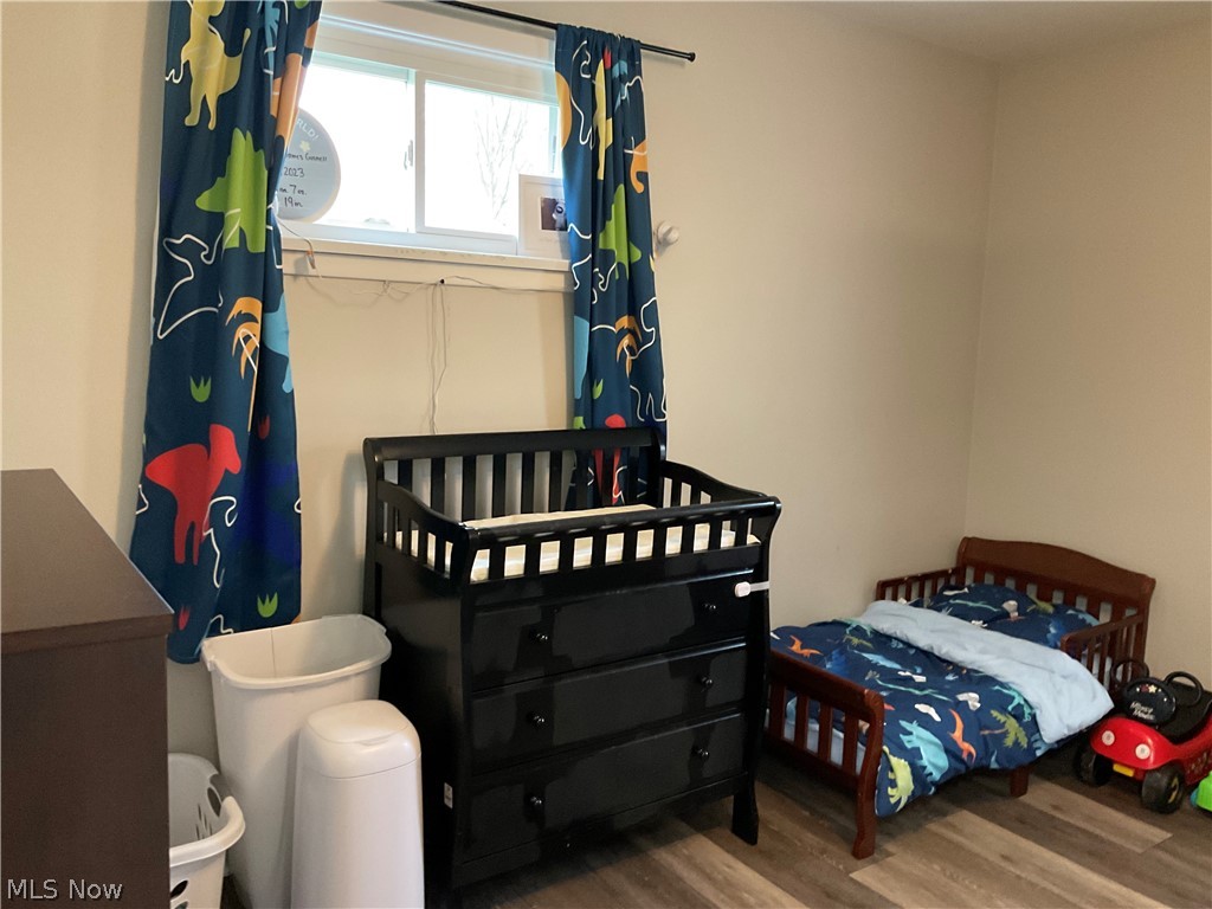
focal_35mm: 29
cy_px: 454
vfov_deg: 48.2
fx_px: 1015
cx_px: 606
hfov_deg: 61.7
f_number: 1.8
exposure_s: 1/30
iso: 320
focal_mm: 3
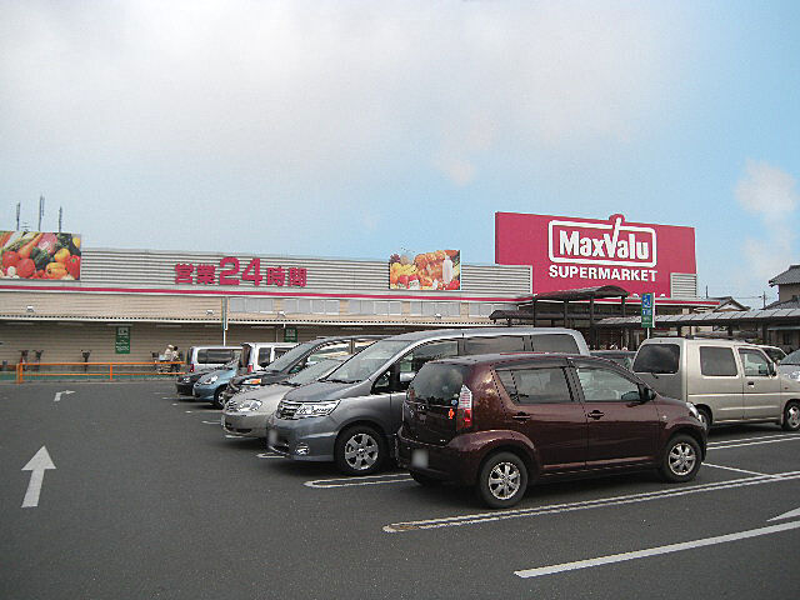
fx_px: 809
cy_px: 300
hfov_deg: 52.6
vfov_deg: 40.7
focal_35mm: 35
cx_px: 400
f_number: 3.8
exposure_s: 1/402
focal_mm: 5.9
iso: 64
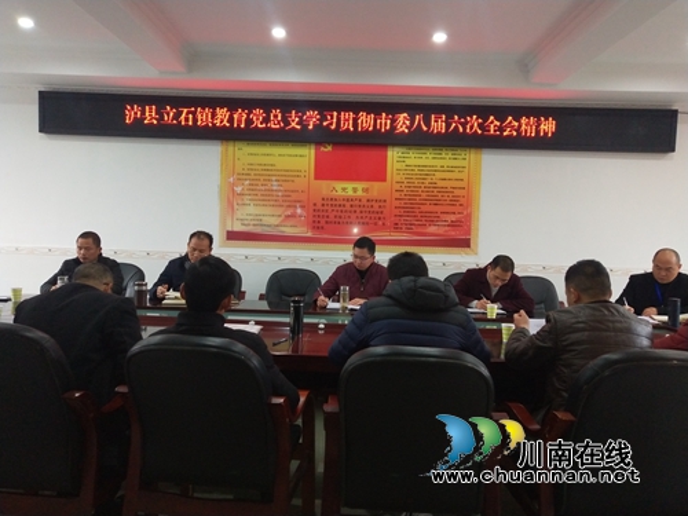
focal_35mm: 30
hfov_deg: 60.0
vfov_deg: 46.8
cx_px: 344
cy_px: 258
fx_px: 596
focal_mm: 3.95
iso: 157
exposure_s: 1/100
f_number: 1.8
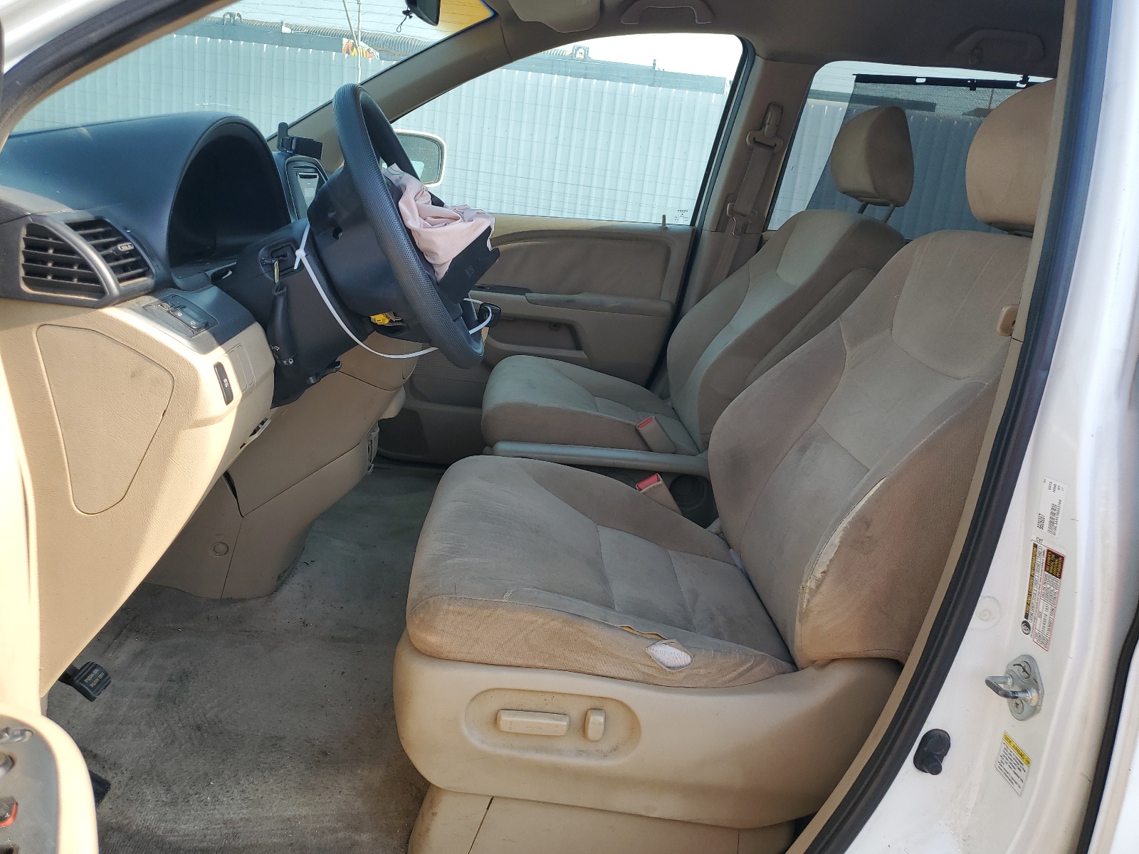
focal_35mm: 26
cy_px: 427
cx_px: 570
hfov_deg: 67.3
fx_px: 856
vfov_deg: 53.1
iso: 50
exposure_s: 1/714
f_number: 1.5
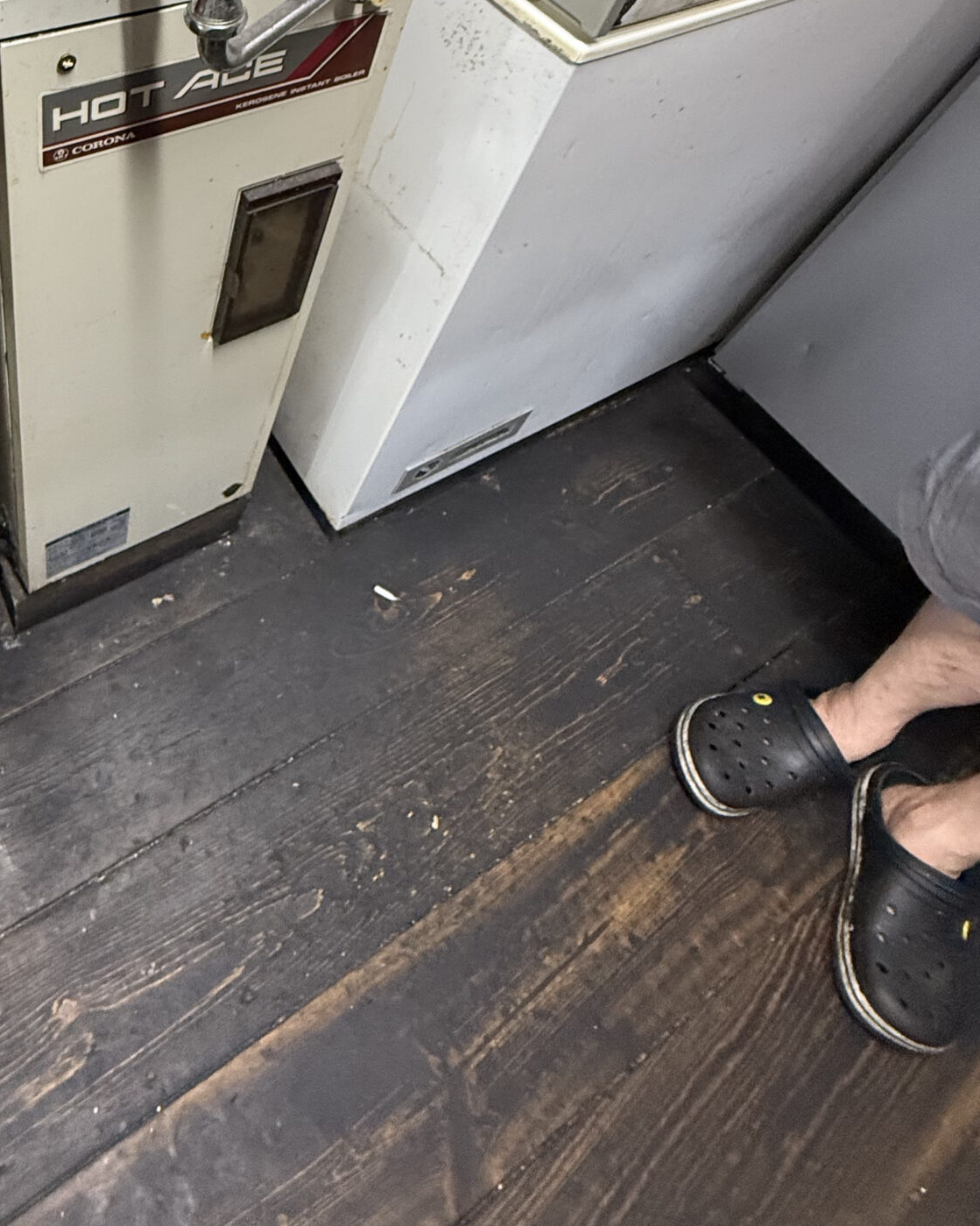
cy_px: 181
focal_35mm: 25
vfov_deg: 60.3
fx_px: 906
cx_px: 146
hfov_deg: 51.8
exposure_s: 1/66
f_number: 2.2
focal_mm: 2.22
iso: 320
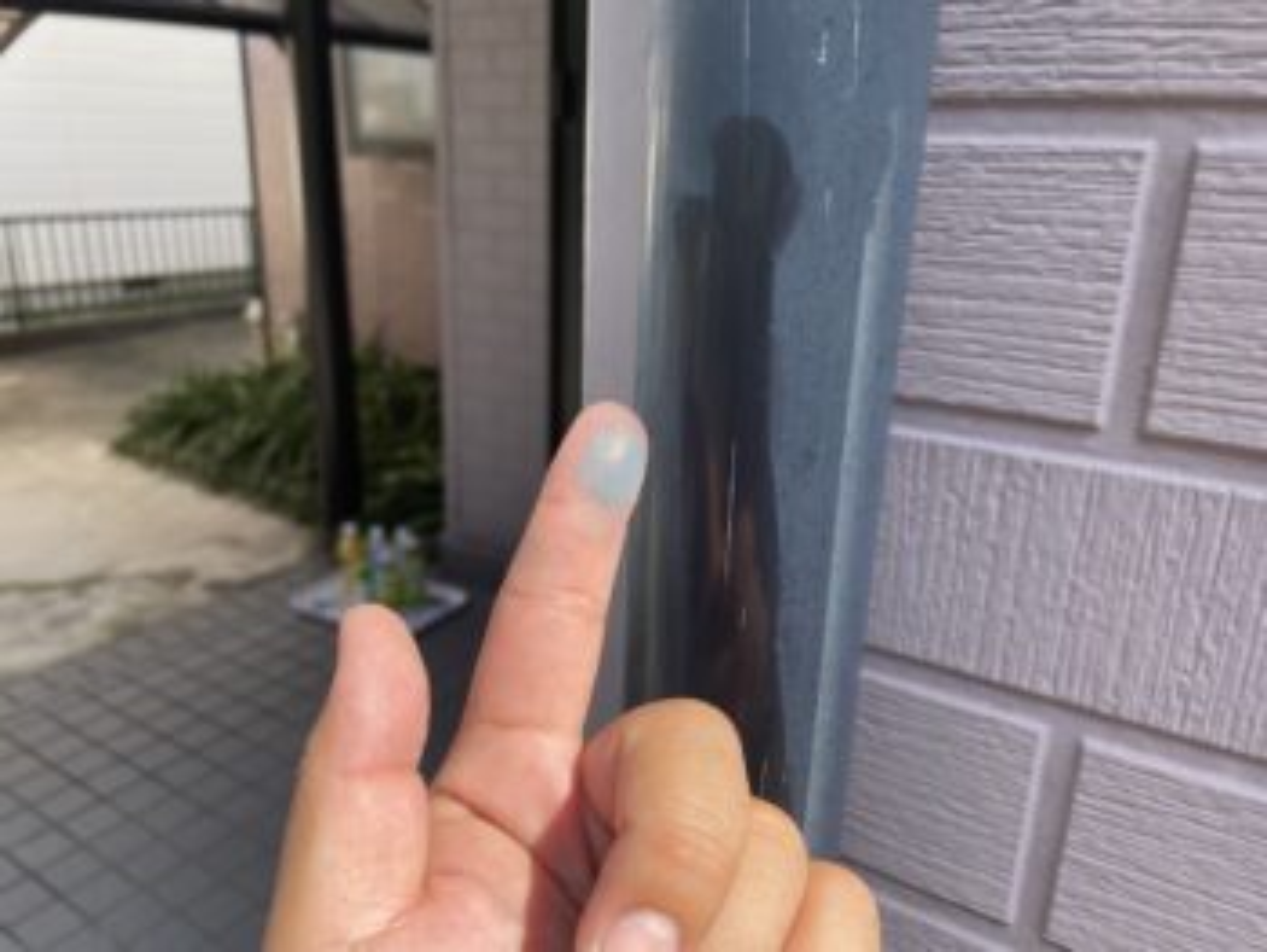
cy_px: 476
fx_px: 952
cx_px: 634
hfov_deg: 67.3
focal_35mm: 26
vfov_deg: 53.1
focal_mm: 4.2
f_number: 1.6
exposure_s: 1/774
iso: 32
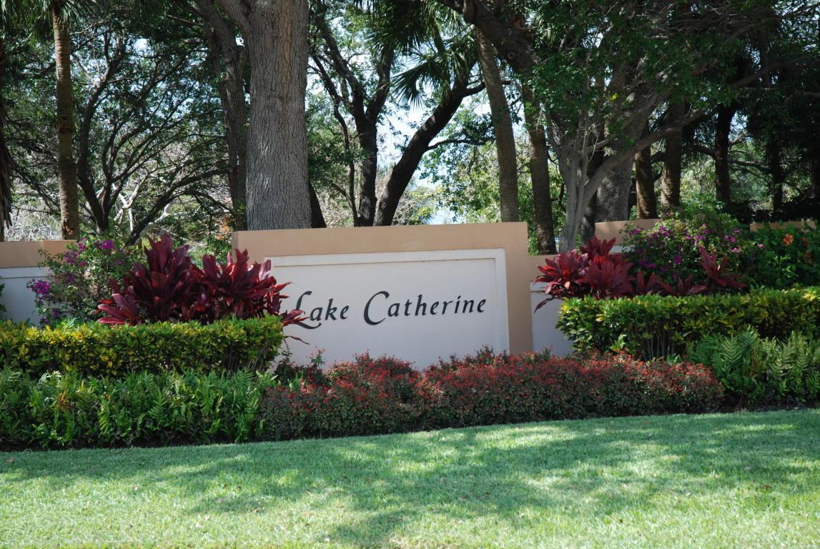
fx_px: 1916
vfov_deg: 16.3
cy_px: 274
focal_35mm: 84
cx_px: 410
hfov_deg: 24.2
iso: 100
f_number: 4.5
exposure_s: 1/160
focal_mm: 56
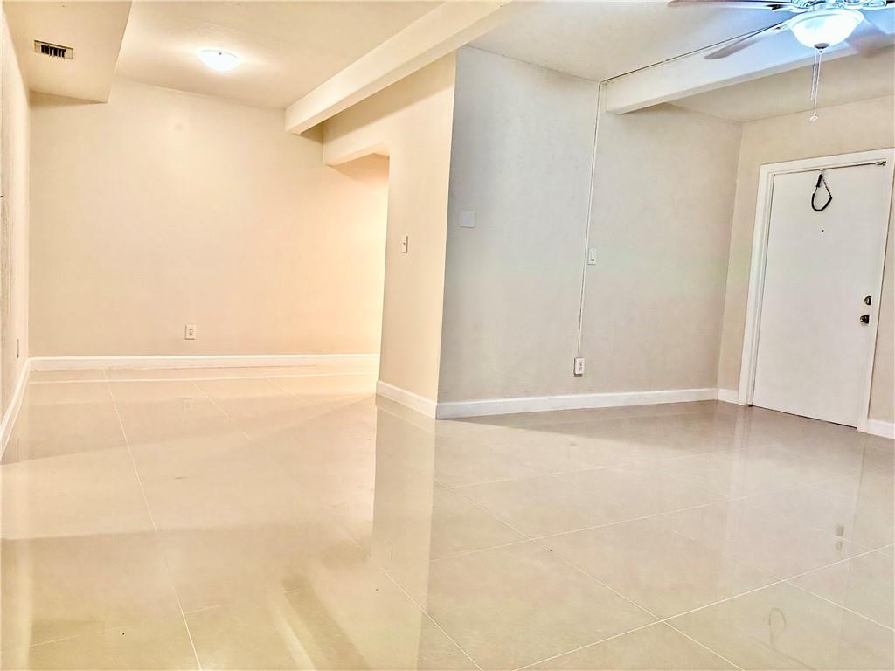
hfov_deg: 71.6
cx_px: 448
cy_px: 336
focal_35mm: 24
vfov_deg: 56.8
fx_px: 621
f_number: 1.78
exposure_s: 1/60
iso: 160
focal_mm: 6.86
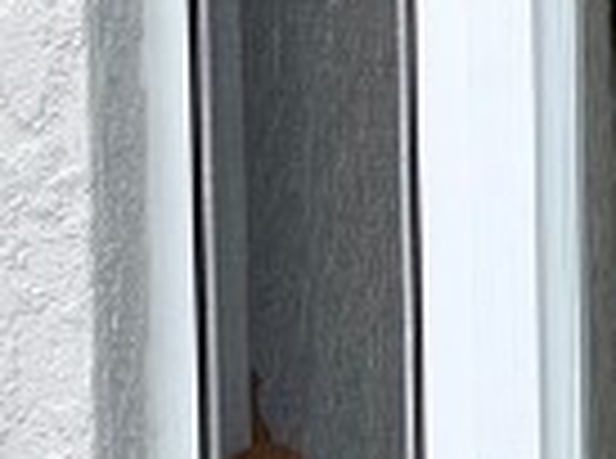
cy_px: -270
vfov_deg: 7.4
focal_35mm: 195
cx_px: 1115
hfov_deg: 9.7
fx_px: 3461
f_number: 1.6
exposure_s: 1/1028
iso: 50
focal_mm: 5.1
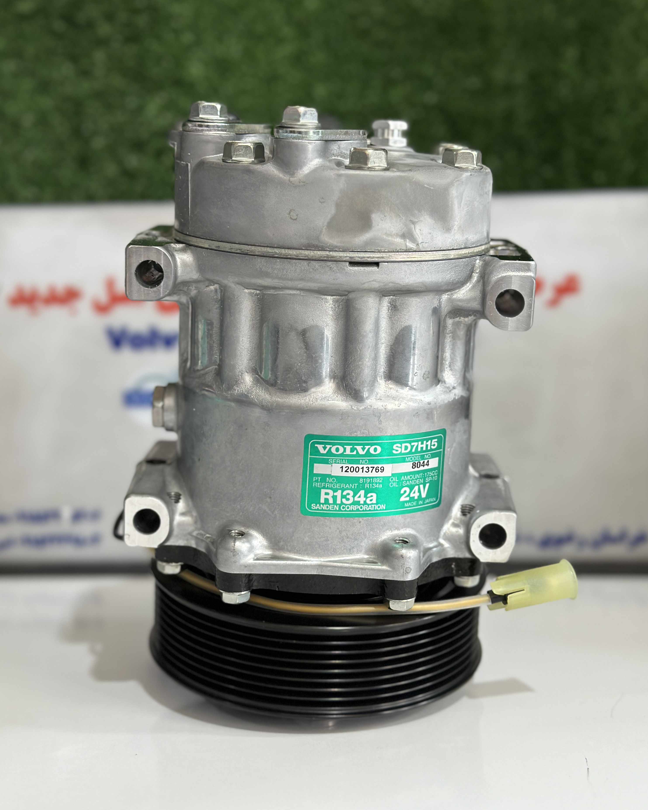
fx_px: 1223
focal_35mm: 51
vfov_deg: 36.6
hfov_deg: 29.7
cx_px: 323
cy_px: 373
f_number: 1.78
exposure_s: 1/90
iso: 125
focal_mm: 6.86
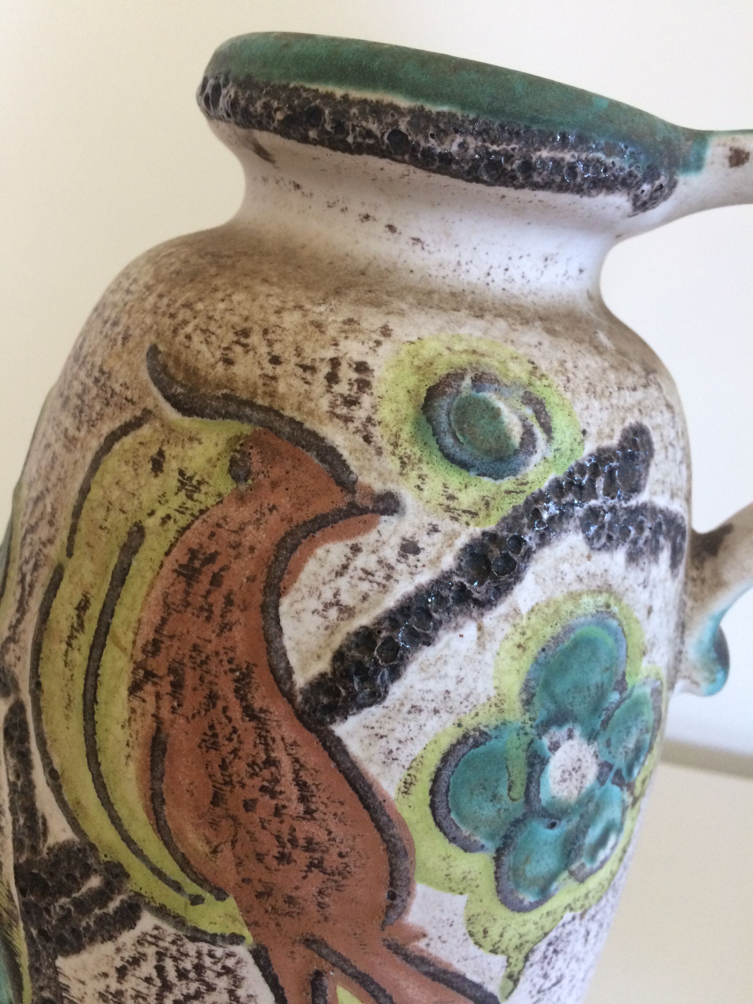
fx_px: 841
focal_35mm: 29
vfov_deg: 61.7
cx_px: 376
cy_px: 502
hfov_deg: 48.2
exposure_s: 1/33
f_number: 2.2
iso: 200
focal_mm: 4.15
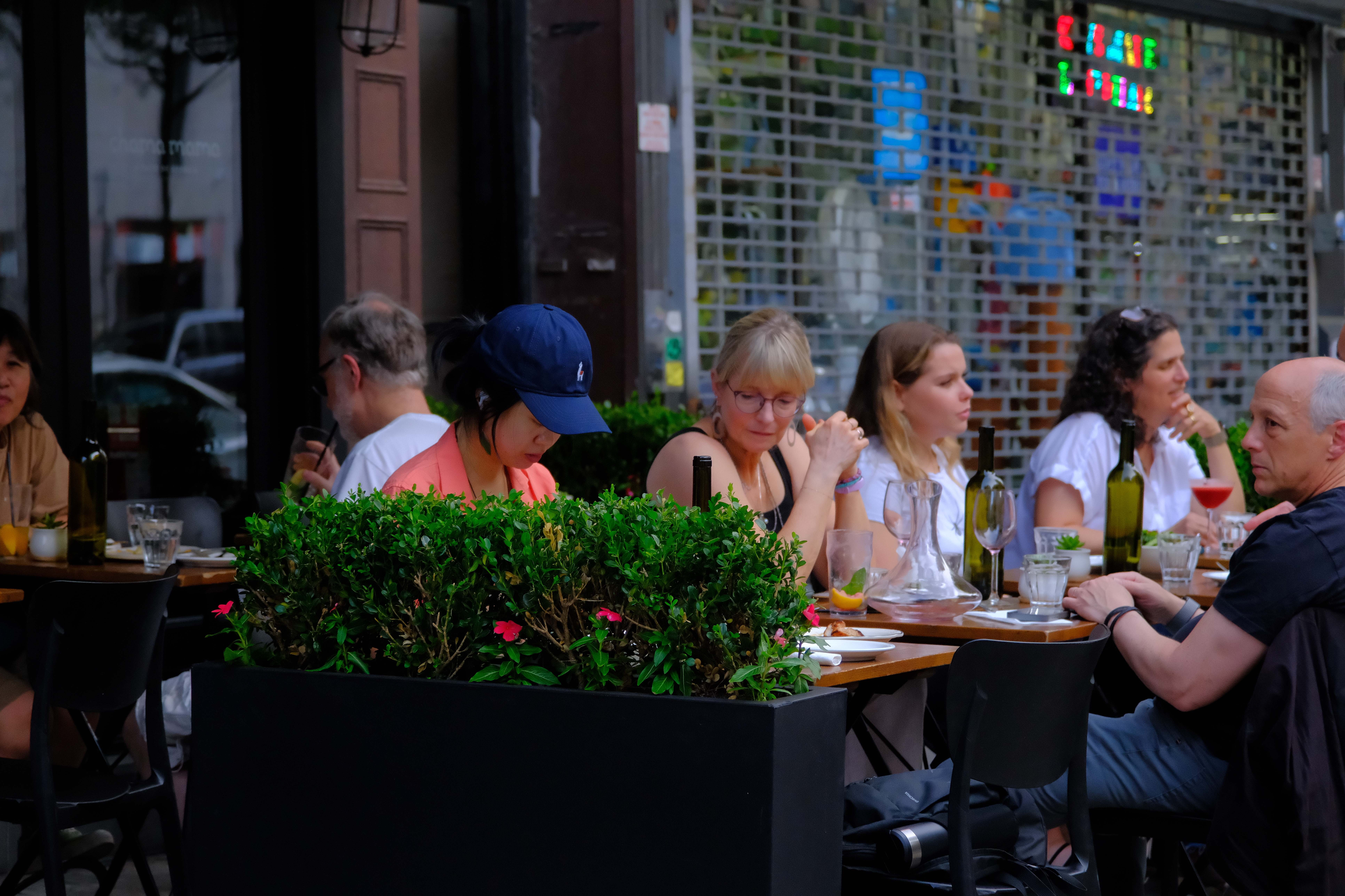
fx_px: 4483
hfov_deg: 17.1
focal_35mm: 120
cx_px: 672
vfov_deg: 11.4
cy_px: 448
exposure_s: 1/640
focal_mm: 80
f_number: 4
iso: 1600
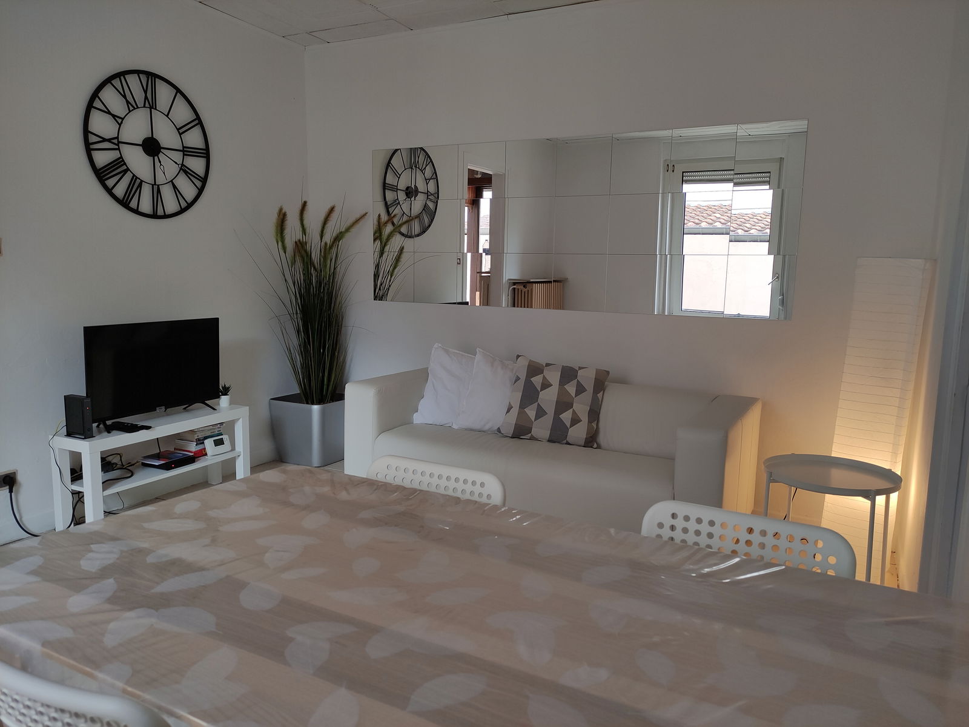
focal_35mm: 25
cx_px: 484
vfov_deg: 54.9
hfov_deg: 69.4
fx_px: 700
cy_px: 364
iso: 165
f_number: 1.89
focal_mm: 5.43
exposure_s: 1/100
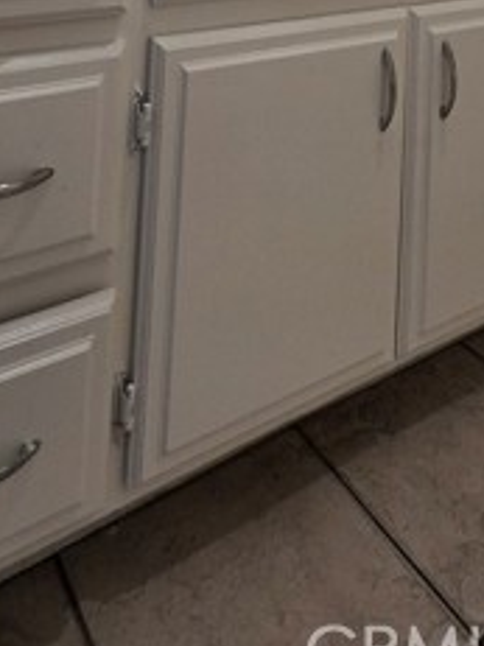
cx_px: 283
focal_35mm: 36
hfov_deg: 39.5
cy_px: -204
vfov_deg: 34.8
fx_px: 672
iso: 80
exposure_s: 1/120
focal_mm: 2.2
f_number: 2.2
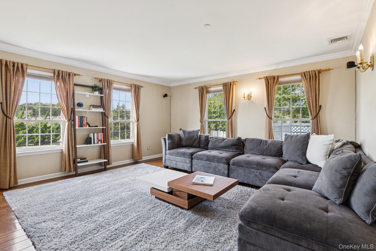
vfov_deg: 70.4
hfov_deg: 93.3
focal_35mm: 17
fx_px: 178
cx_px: 188
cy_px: 126
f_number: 9
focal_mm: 17
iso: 200
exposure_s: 1/10
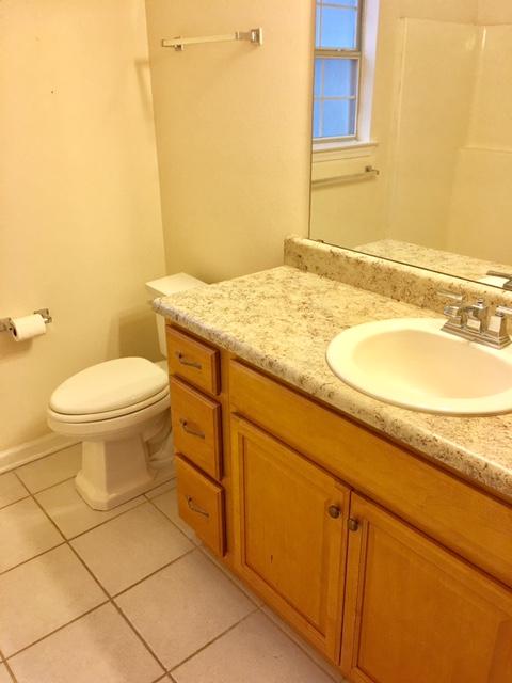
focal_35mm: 29
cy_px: 342
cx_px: 256
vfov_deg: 61.7
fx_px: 572
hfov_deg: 48.2
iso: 40
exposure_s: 1/30
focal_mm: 4.15
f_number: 2.2
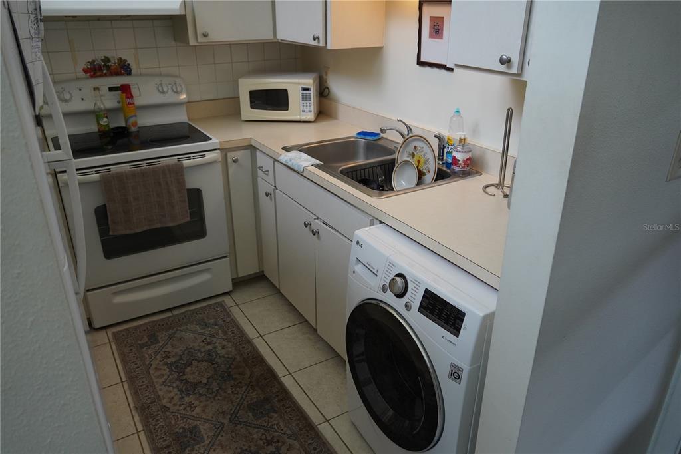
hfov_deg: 67.4
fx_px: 511
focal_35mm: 27
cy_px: 227
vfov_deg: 47.9
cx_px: 340
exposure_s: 1/160
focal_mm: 18
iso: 640
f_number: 4
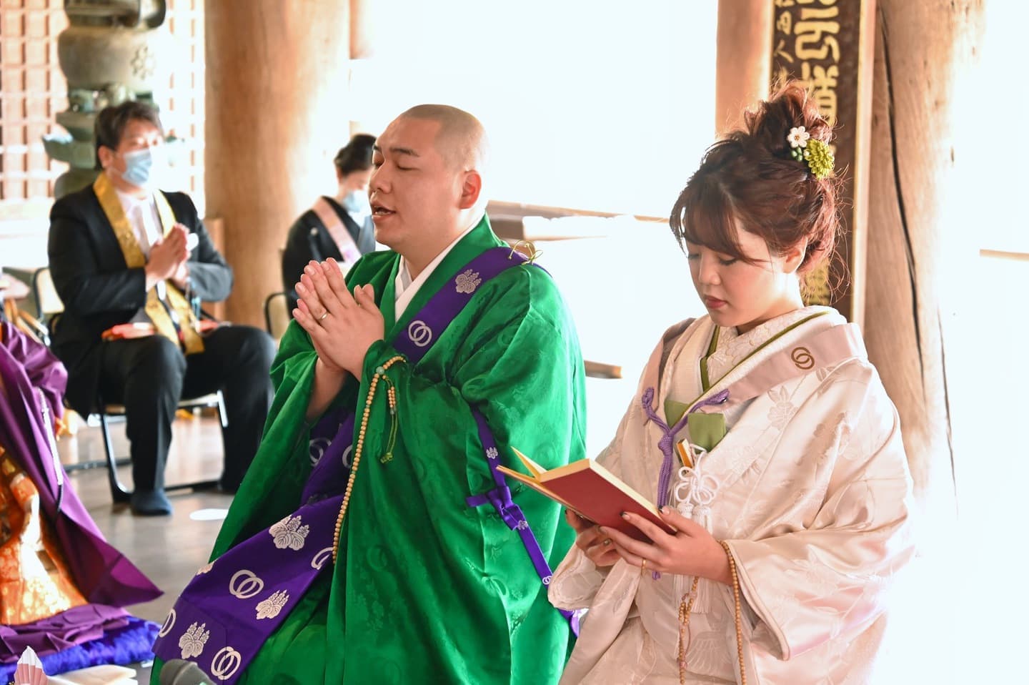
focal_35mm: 85
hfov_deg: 23.9
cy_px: 342
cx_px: 514
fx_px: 2428
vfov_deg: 16.0
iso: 6400
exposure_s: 1/60
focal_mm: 85
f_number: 5.6
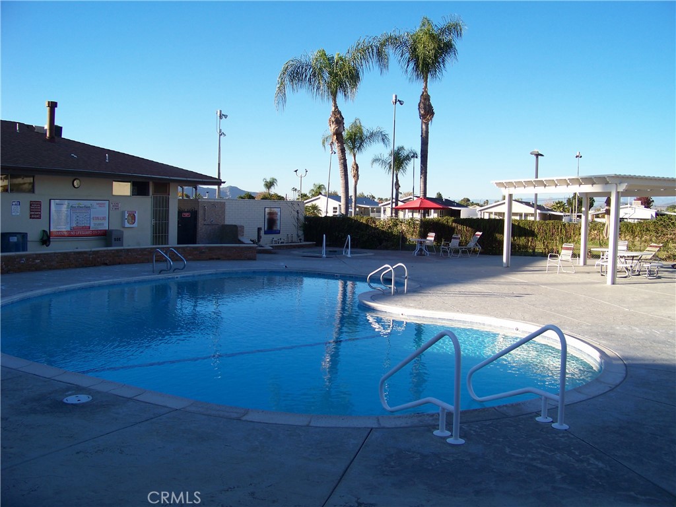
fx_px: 644
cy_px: 254
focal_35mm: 33
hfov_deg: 55.4
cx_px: 338
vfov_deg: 42.9
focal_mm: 5.85
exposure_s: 1/500
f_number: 2.8
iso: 64
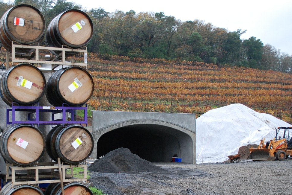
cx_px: 112
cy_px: 128
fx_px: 374
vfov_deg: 29.1
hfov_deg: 42.4
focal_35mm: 46
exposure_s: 1/400
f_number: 3.8
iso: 800
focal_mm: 20
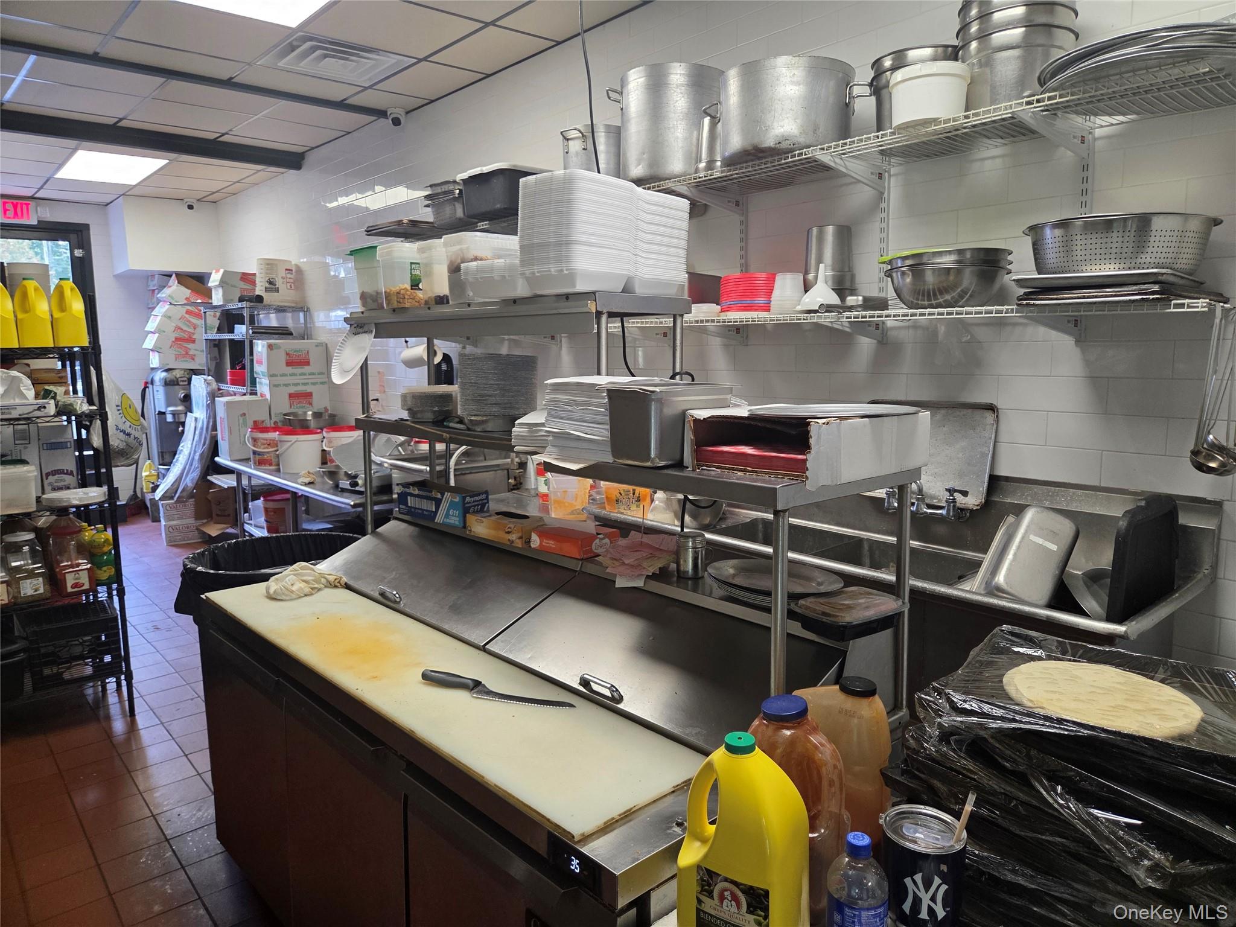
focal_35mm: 23
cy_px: 464
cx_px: 618
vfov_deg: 58.9
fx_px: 821
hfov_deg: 73.9
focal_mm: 5.4
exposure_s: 1/120
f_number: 1.8
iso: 200
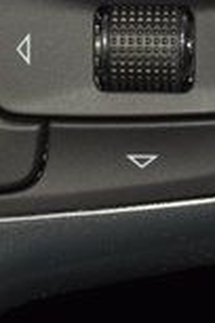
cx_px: 99
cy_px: 28
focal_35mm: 440
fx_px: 3941
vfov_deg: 4.7
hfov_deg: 3.1
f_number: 8
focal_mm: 70
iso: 100
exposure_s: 1/125
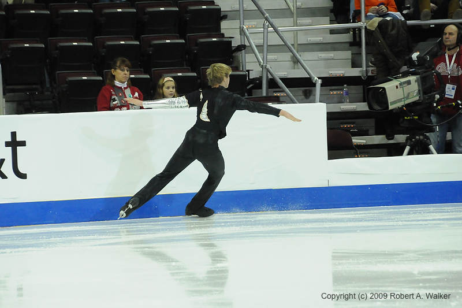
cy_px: 154
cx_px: 231
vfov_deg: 6.1
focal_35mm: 225
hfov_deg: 9.2
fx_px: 2887
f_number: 5.6
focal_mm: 150
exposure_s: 1/640
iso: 3200
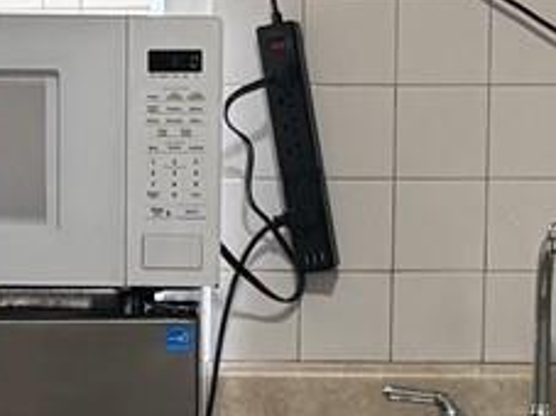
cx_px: 127
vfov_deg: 8.7
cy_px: 440
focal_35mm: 169
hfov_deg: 11.7
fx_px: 2713
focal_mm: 6.76
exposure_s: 1/120
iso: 320
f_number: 1.78
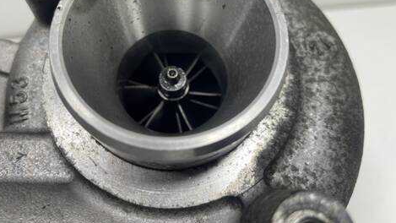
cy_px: 73
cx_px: 195
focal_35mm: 29
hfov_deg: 66.1
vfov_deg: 39.7
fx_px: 305
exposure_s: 1/100
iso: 64
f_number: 1.6
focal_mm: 4.2
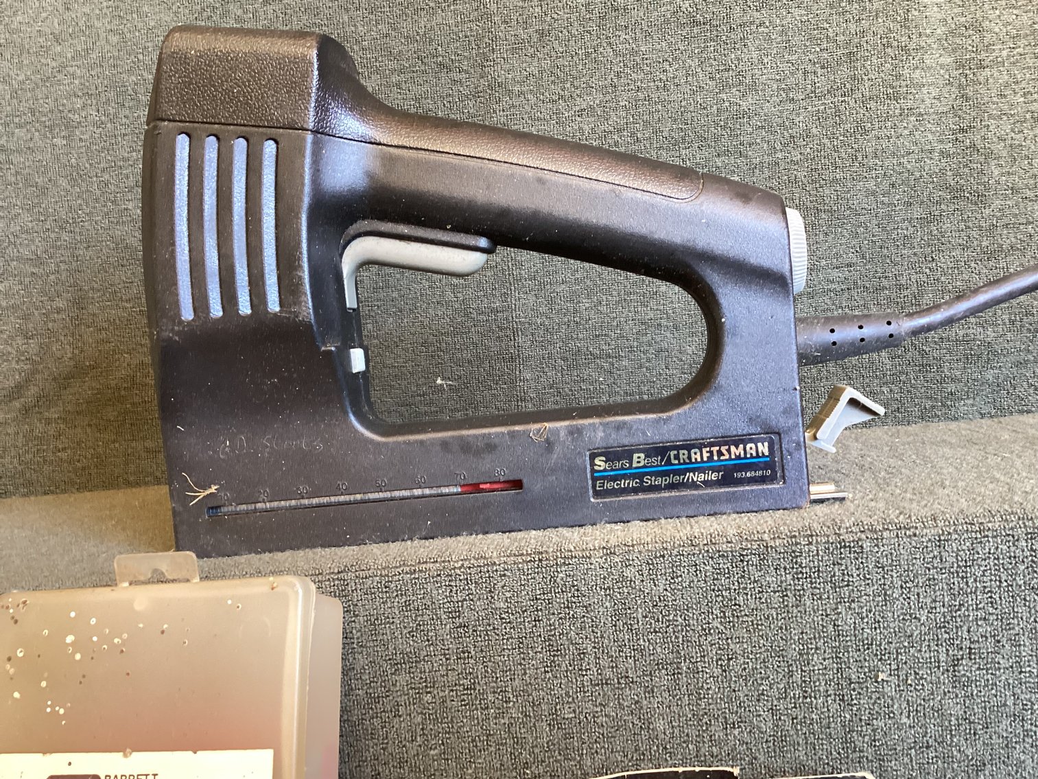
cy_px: 390
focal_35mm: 31
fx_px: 930
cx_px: 519
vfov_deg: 45.4
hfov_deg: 58.3
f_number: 2.4
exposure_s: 1/60
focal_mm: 3.3
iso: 250
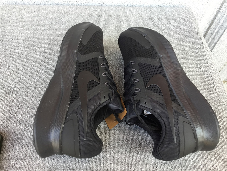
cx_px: 114
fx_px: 203
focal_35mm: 31
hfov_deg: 58.4
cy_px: 86
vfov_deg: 45.4
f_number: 2.4
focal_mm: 3.3
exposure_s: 1/50
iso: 32
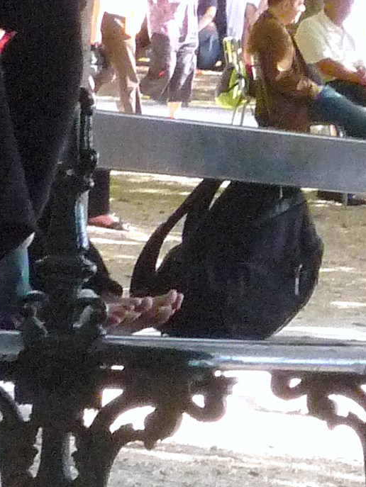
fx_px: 6042
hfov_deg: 3.5
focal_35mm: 429
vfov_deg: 4.6
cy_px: 142
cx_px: -182
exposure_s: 1/320
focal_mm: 14.1
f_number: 5.2
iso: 400
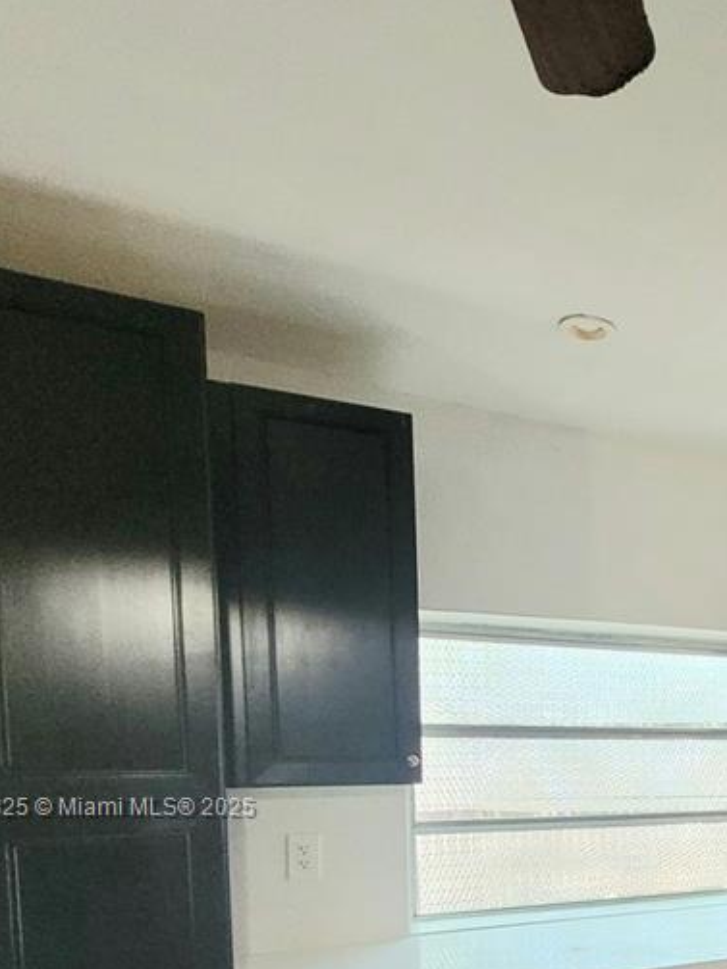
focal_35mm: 31
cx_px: 769
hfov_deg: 38.7
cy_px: 809
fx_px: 868
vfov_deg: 53.4
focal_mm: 1.74
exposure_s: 1/60.2
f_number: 2.2
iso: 400
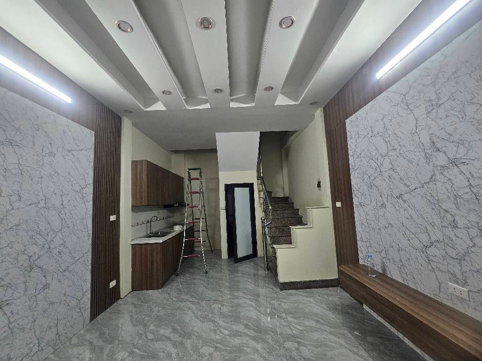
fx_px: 181
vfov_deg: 89.9
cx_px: 241
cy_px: 180
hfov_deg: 106.2
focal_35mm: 13
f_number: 2.2
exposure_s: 1/60.2
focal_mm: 2.2
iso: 125
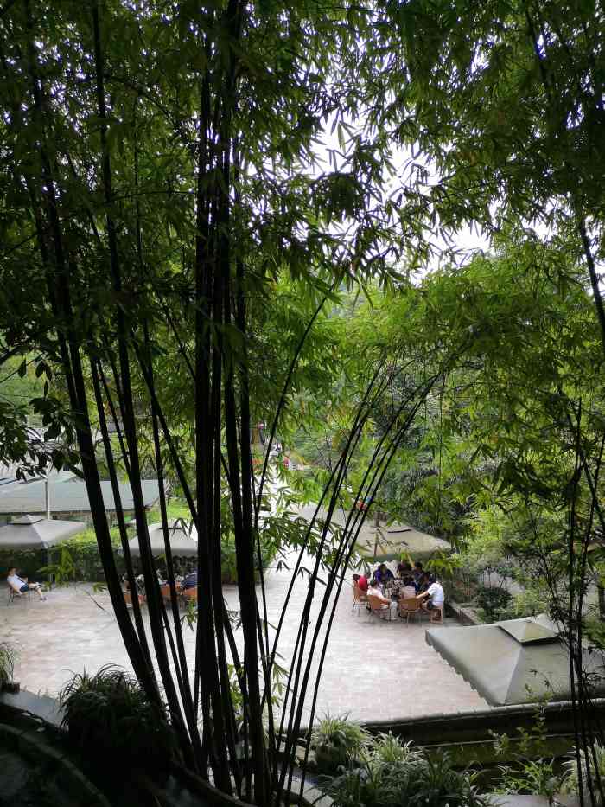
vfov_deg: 67.3
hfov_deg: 53.1
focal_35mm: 26
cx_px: 302
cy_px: 404
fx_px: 606
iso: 250
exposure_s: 1/909
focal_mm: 4.75
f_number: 1.8
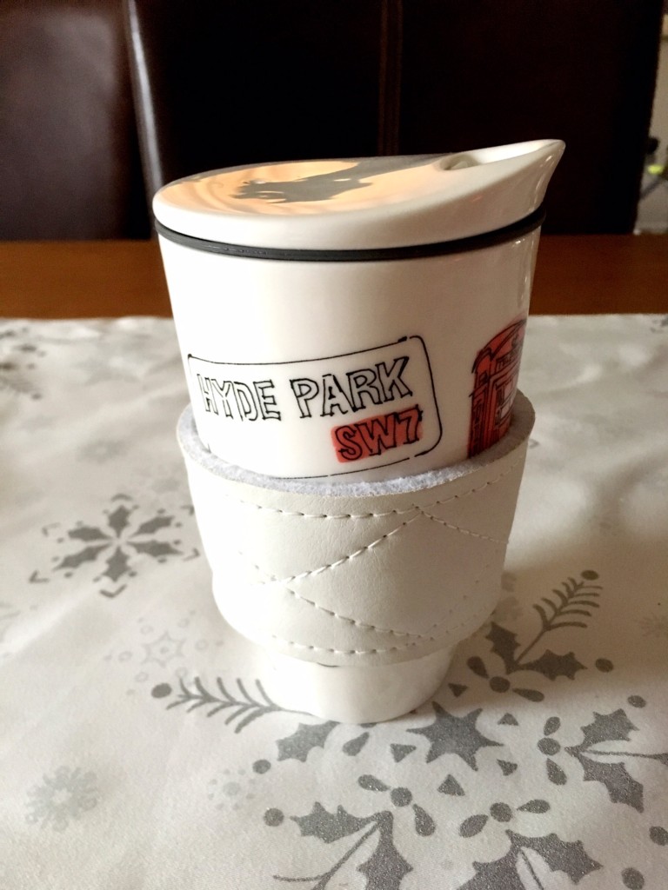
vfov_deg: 61.7
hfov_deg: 48.2
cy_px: 445
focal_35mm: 29
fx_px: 746
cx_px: 334
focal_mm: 4.15
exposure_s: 1/17
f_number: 2.2
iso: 250
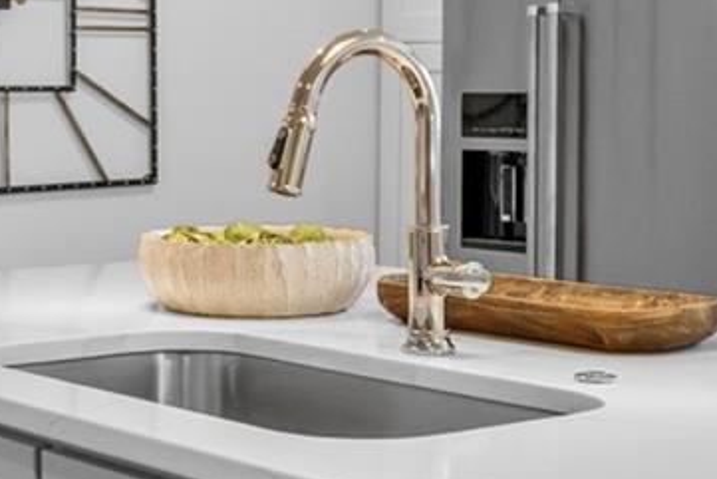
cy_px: 15
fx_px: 1694
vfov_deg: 15.8
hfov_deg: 23.6
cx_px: 145
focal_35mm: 85
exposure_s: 1/4
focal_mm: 10
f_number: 9
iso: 250
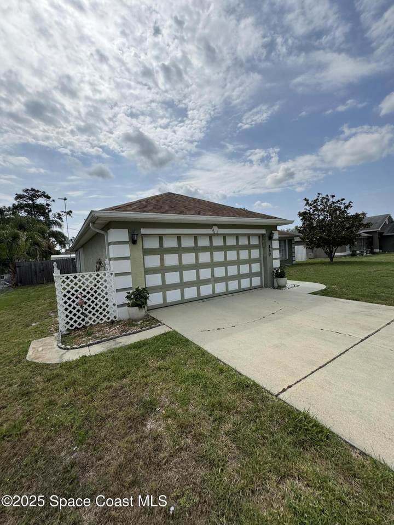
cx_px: 197
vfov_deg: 102.1
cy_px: 262
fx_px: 212
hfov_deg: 85.7
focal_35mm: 14
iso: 40
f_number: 2.2
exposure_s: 1/3906
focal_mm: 2.22
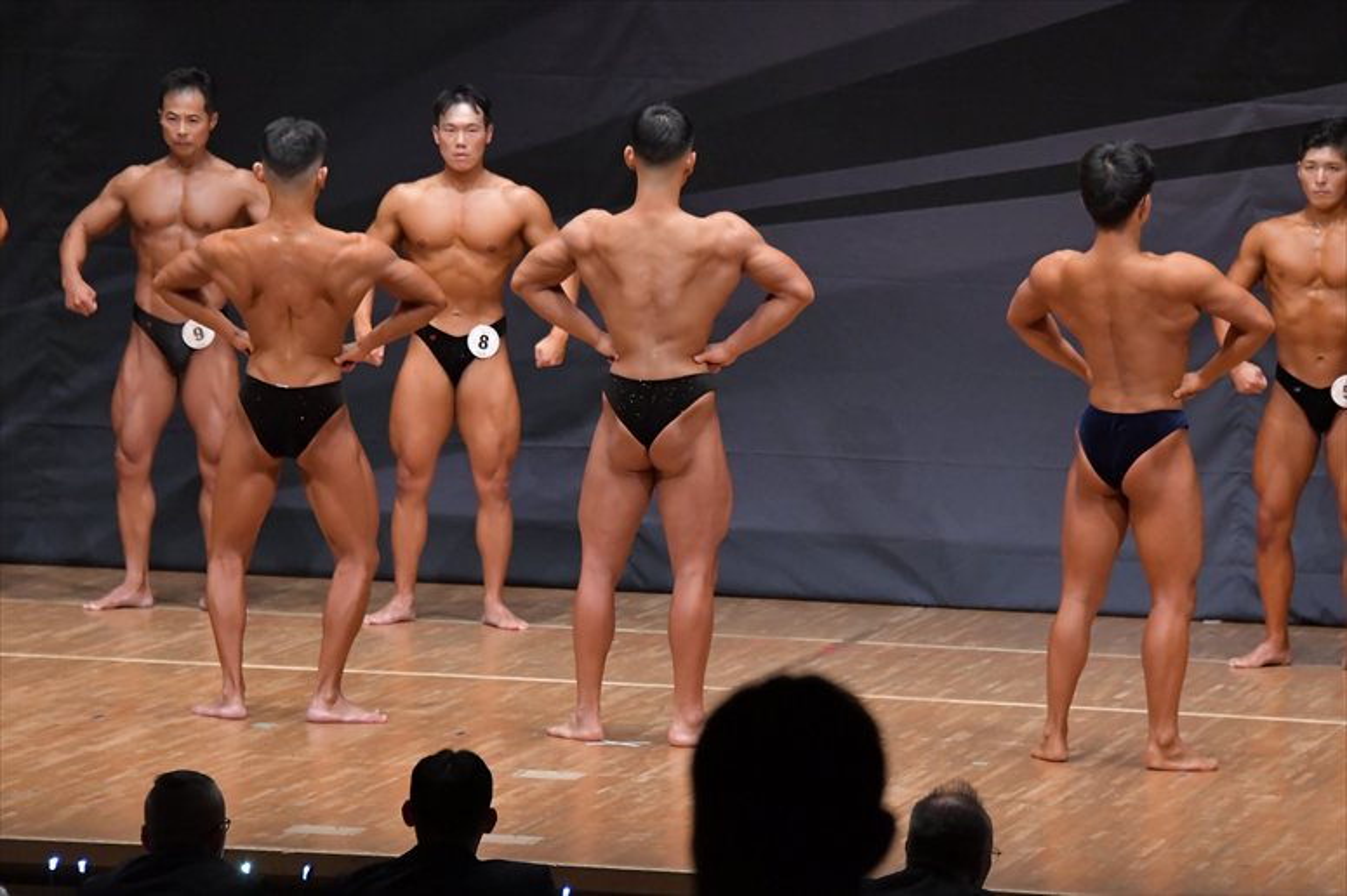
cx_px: 674
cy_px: 448
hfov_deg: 9.2
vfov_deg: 6.1
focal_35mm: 225
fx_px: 8415
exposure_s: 1/400
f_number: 5.6
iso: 6400
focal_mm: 150
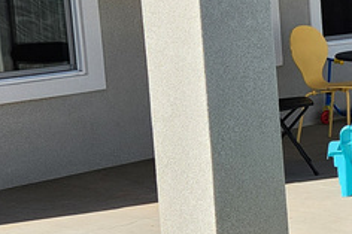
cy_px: 92
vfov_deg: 13.1
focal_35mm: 104
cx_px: 603
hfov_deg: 16.8
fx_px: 1016
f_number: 1.8
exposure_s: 1/1425
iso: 20
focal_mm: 5.4
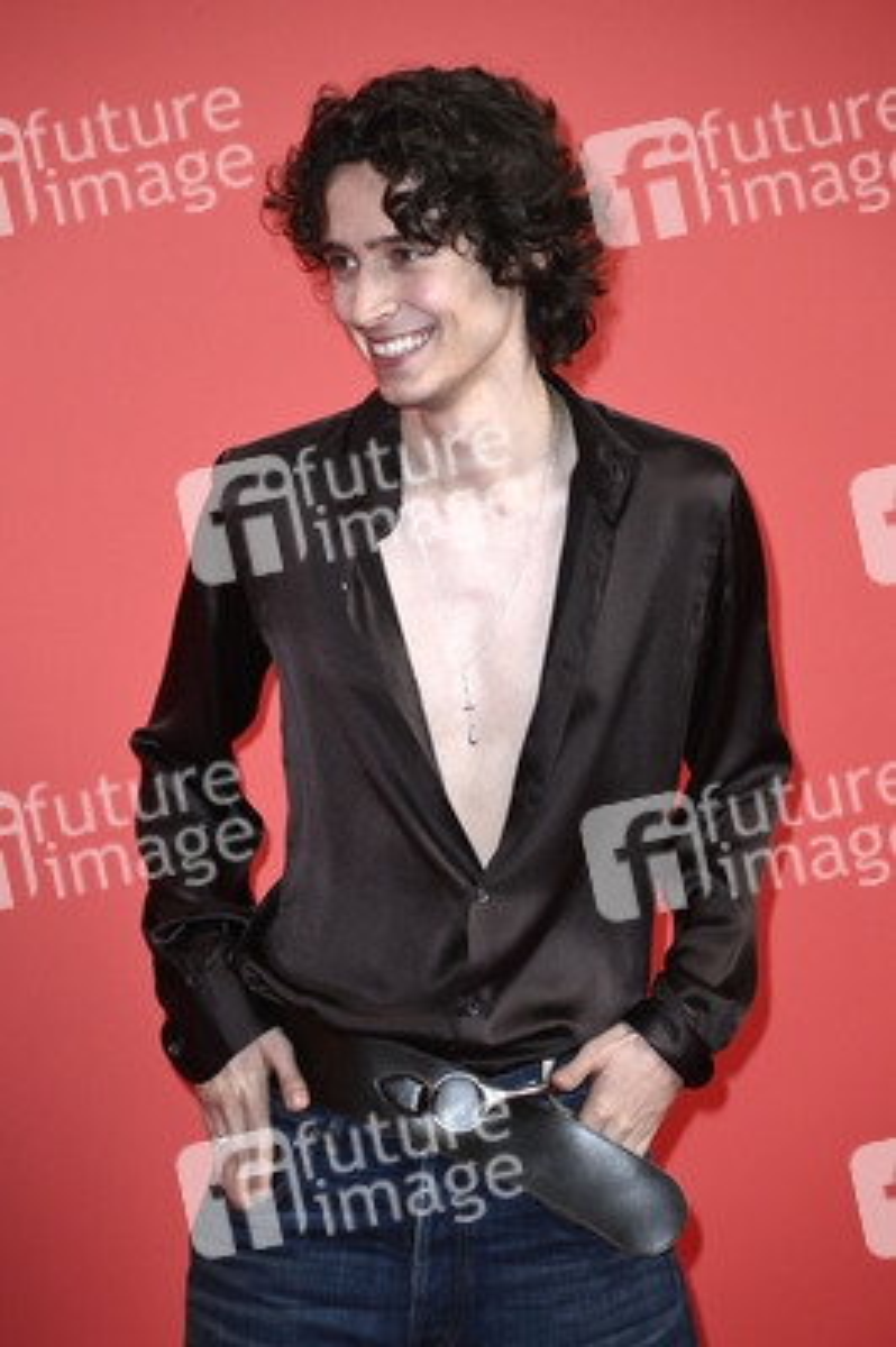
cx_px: 448
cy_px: 674
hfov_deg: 8.6
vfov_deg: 12.8
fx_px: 5983
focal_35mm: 160
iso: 1000
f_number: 5.6
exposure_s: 1/250
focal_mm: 160
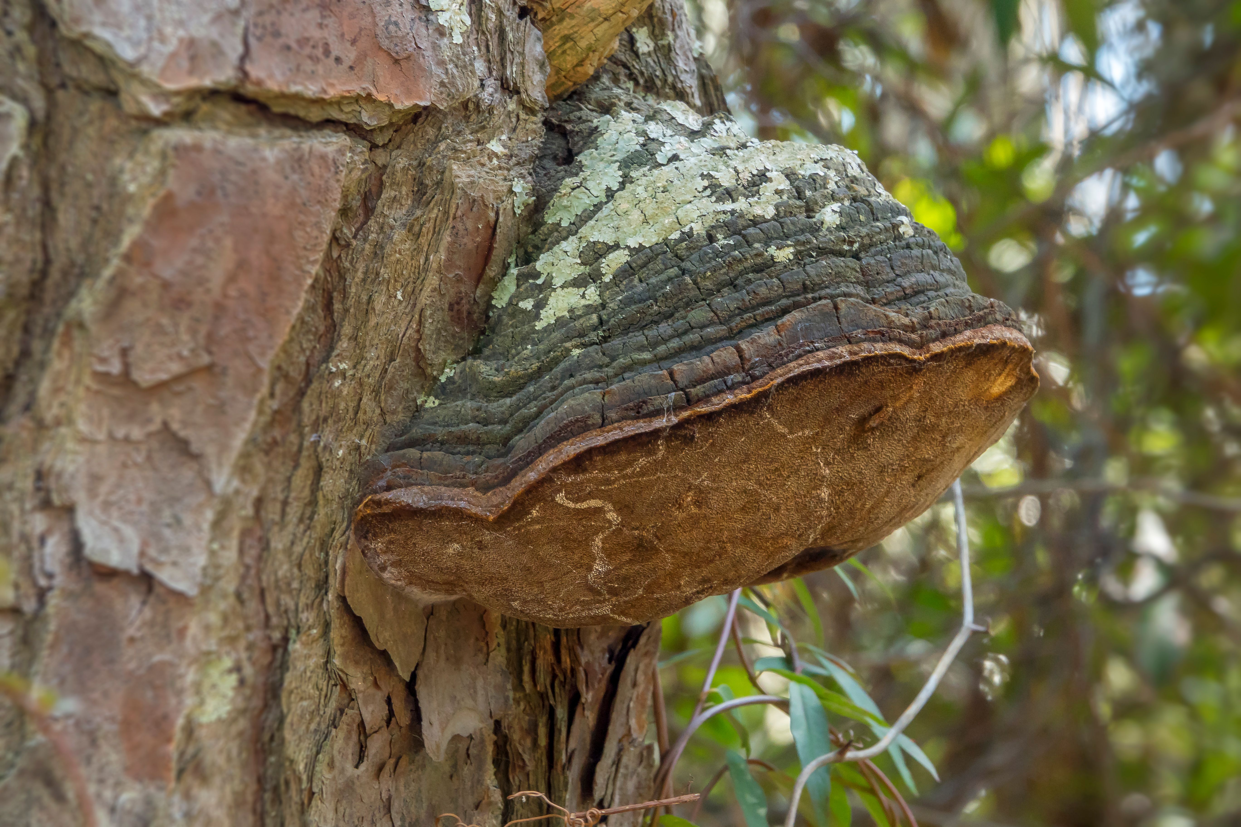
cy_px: 414
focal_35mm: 600
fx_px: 20682
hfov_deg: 3.4
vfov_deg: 2.3
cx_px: 620
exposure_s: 1/100
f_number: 6.3
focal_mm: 220
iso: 640
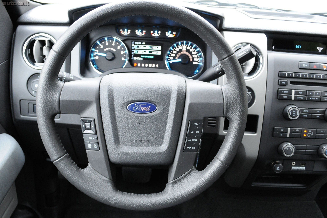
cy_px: 109
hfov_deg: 53.2
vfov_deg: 36.8
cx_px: 164
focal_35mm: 36
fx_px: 327
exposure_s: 1/15
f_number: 5.6
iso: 1000
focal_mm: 24
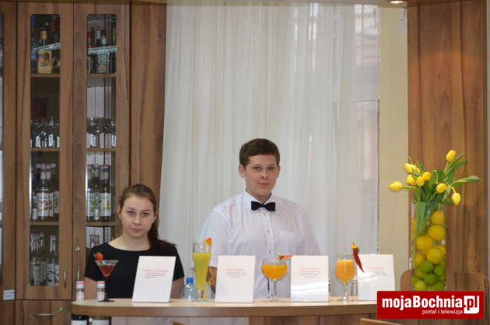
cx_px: 245
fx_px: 1426
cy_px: 162
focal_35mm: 105
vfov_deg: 13.0
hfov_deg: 19.5
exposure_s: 1/60
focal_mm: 70
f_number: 5.3
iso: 800
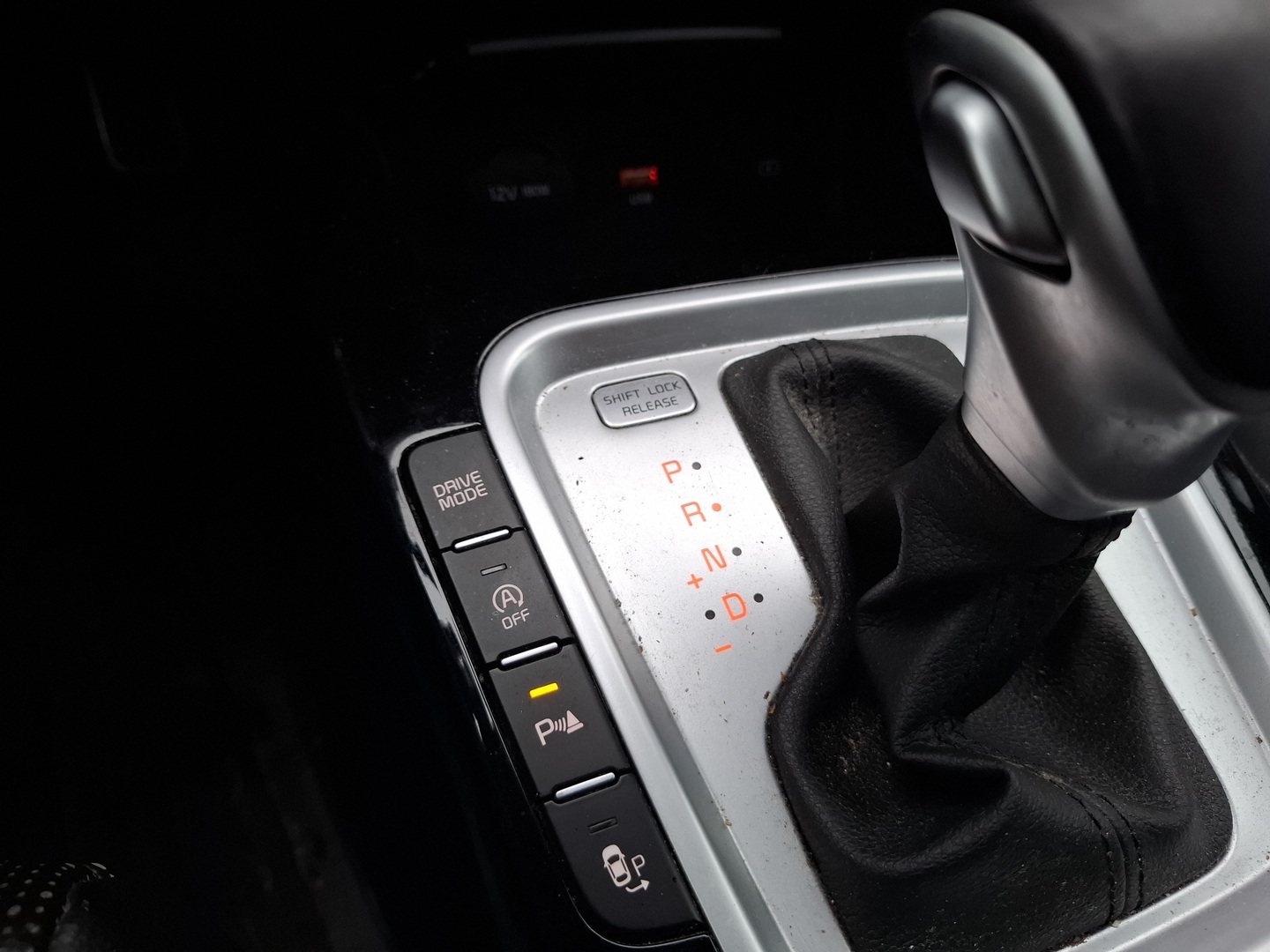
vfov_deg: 58.9
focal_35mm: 23
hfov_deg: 73.9
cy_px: 476
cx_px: 635
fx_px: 844
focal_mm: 5.54
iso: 250
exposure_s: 1/100
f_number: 1.8
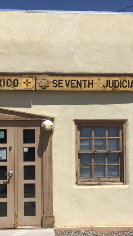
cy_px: 135
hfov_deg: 18.8
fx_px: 401
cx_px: 48
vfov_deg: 32.8
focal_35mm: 64
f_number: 2.4
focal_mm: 3.3
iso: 25
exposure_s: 1/2632
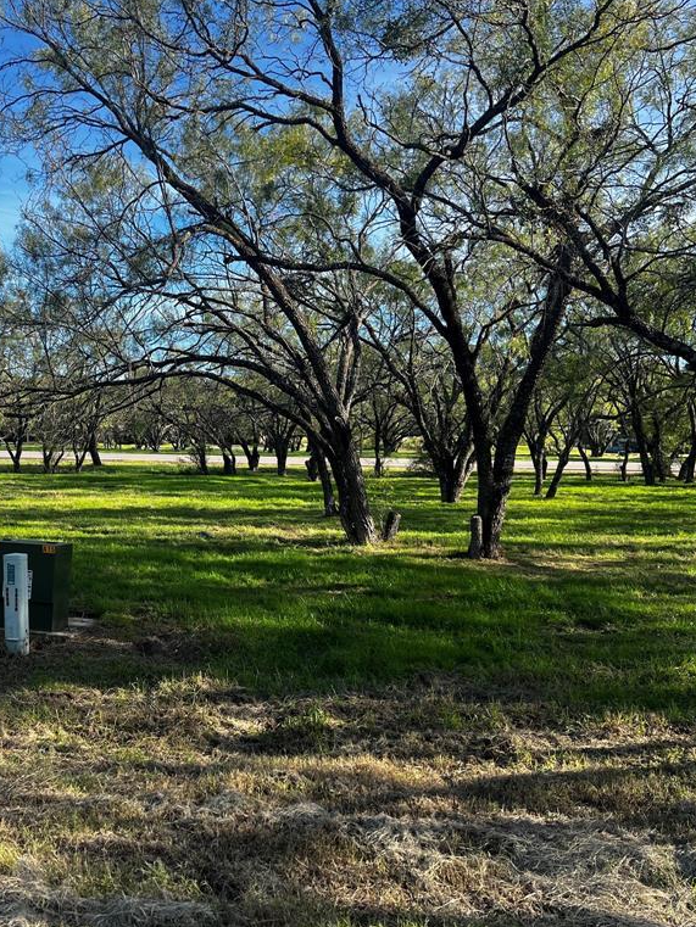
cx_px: 161
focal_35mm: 35
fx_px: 938
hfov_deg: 39.4
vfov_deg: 52.6
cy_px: 462
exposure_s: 1/1147
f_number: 1.5
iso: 50
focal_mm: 5.7
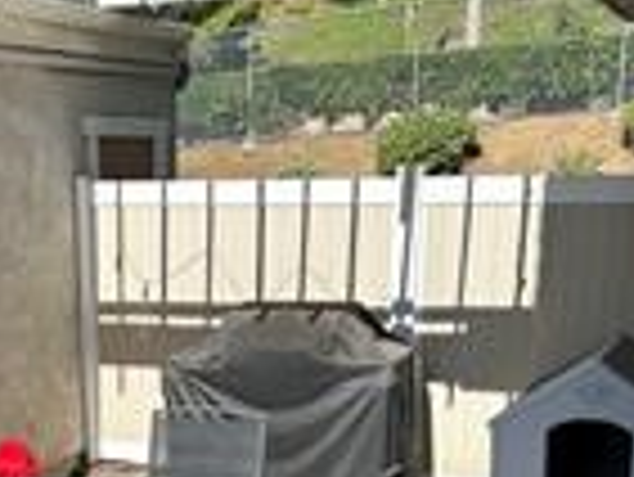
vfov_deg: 22.3
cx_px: 146
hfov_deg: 30.1
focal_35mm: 63
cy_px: 495
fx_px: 1155
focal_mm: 5.7
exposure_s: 1/2695
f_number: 1.5
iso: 50
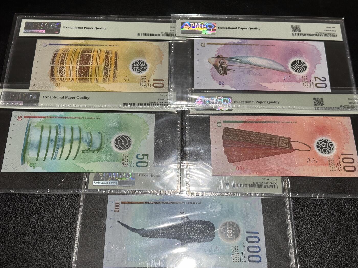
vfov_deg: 30.3
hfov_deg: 39.7
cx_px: 179
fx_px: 496
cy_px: 134
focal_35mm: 48
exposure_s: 1/50
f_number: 1.78
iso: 64
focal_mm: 6.86
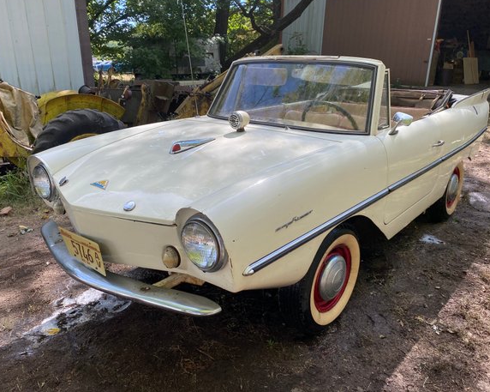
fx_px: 406
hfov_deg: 62.2
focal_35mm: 28
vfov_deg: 51.5
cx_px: 251
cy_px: 192
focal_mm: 4.25
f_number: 1.8
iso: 32
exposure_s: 1/711
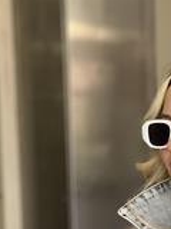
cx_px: 239
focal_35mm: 224
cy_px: 281
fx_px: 1475
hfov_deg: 6.6
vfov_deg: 8.7
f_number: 2.8
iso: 125
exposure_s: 1/121
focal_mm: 9
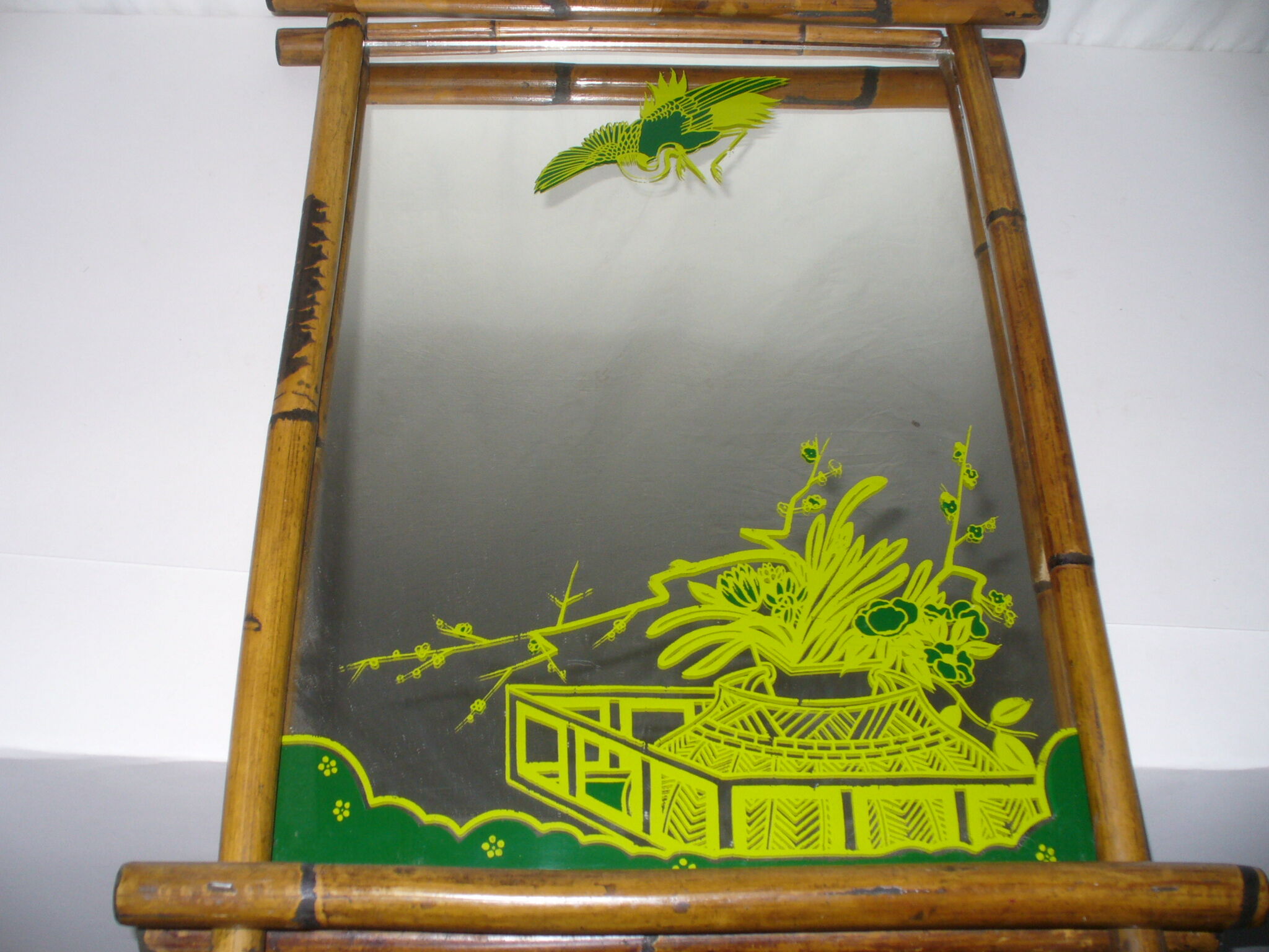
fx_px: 1356
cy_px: 476
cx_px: 634
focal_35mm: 37
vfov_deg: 38.7
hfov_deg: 50.1
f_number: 2.8
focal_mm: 6.1
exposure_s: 1/30
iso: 100
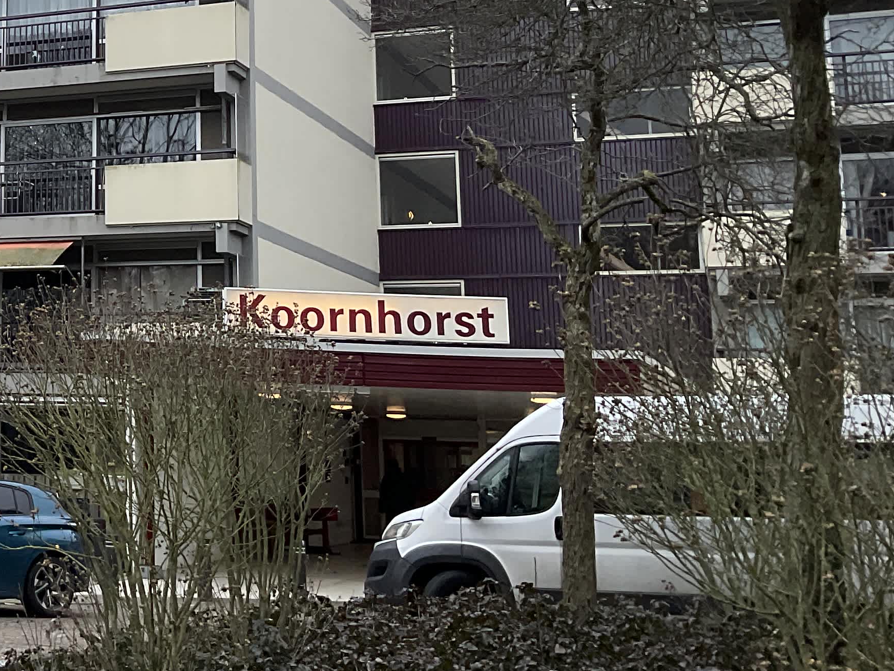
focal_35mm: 67
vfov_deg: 21.5
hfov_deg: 26.3
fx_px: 1730
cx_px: -137
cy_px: 90
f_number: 1.8
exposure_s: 1/1168
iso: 16
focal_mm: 3
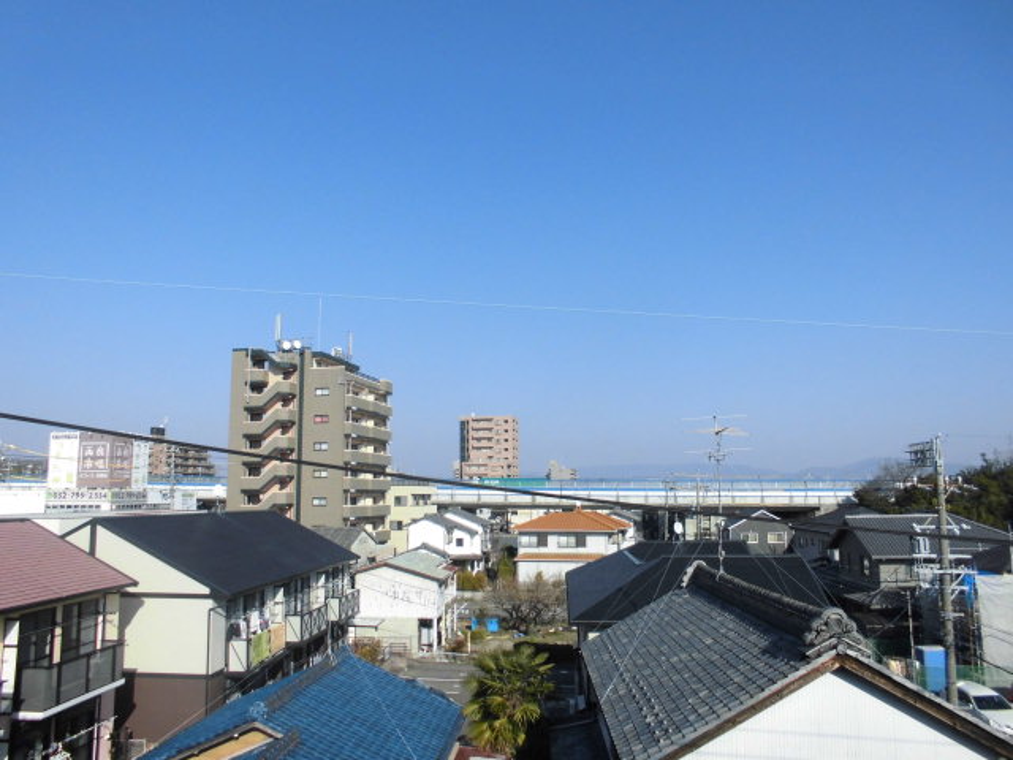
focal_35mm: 26
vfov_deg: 53.1
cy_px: 380
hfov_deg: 67.3
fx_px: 761
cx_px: 506
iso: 100
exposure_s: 1/800
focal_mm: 4.6
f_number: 3.5
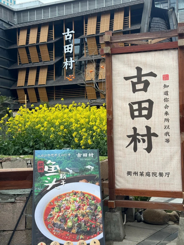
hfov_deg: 30.3
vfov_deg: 39.7
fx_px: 340
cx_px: 92
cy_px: 122
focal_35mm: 48
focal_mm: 6.86
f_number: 1.78
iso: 64
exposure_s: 1/1984
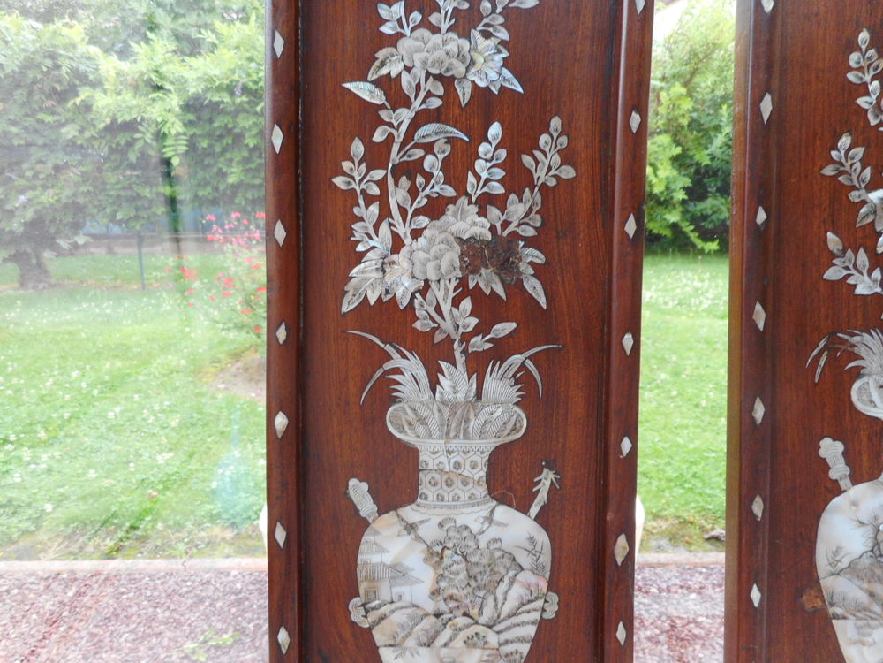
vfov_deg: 54.9
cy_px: 332
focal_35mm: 25
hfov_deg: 69.4
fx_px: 638
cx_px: 442
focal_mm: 4.5
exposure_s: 1/30
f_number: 3.7
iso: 140
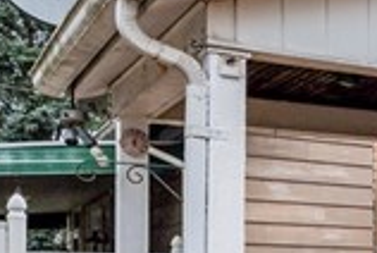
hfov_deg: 15.6
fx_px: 1007
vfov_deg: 13.9
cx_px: 803
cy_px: 306
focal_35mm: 96
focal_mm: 14
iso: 50
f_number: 11
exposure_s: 1/10
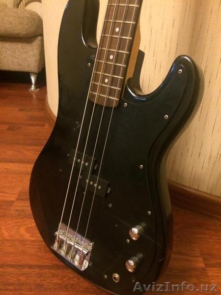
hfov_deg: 48.2
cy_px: 148
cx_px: 110
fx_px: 247
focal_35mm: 29
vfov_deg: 61.7
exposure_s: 1/17
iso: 500
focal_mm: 4.15
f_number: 2.2
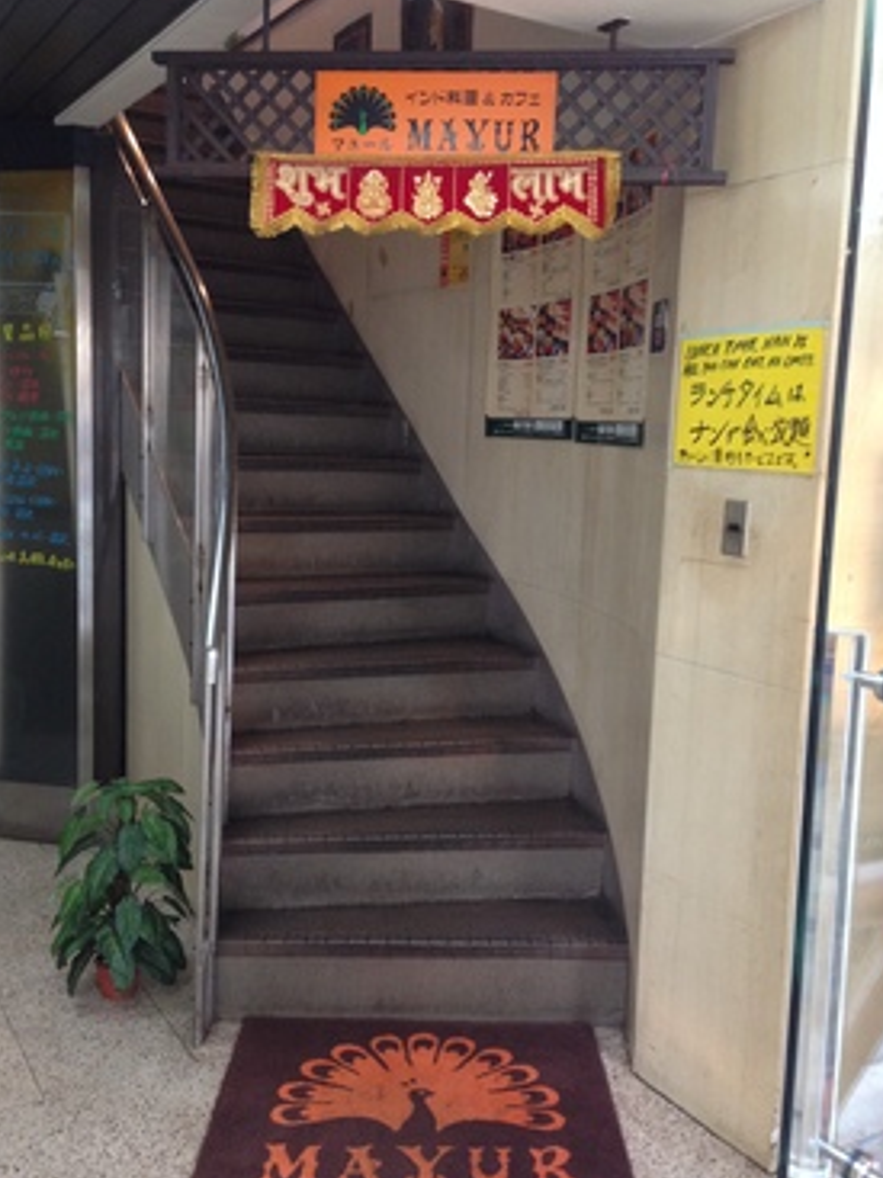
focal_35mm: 36
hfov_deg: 39.6
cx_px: 469
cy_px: 591
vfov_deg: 51.4
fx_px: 1225
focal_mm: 4.12
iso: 160
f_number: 2.4
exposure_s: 1/20
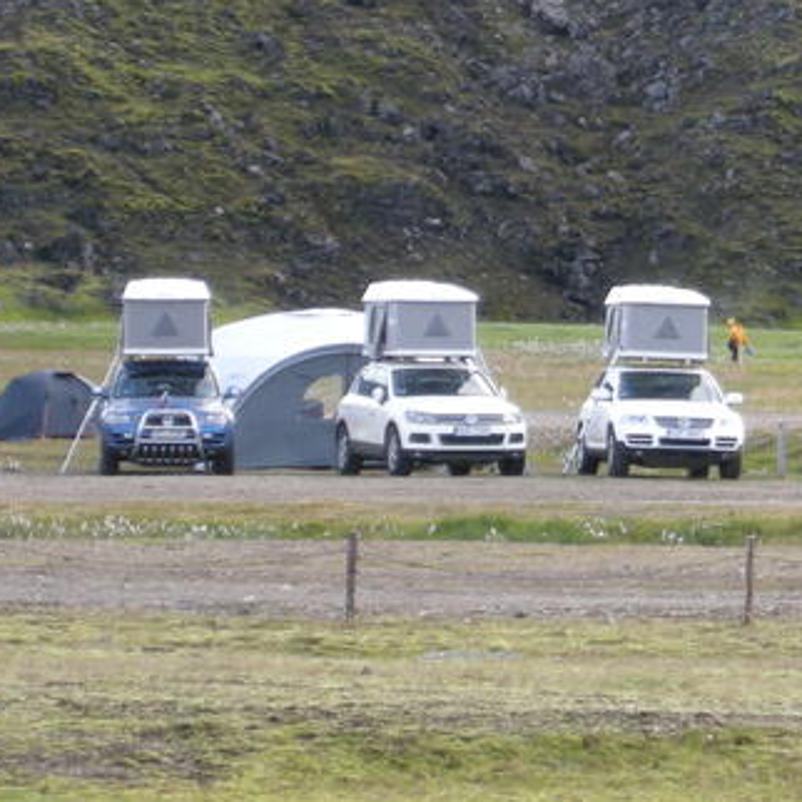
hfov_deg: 5.0
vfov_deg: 5.1
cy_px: -2
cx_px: 1081
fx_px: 9069
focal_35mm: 346
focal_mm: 26.3
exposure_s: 1/22.3
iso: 100
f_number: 5.3
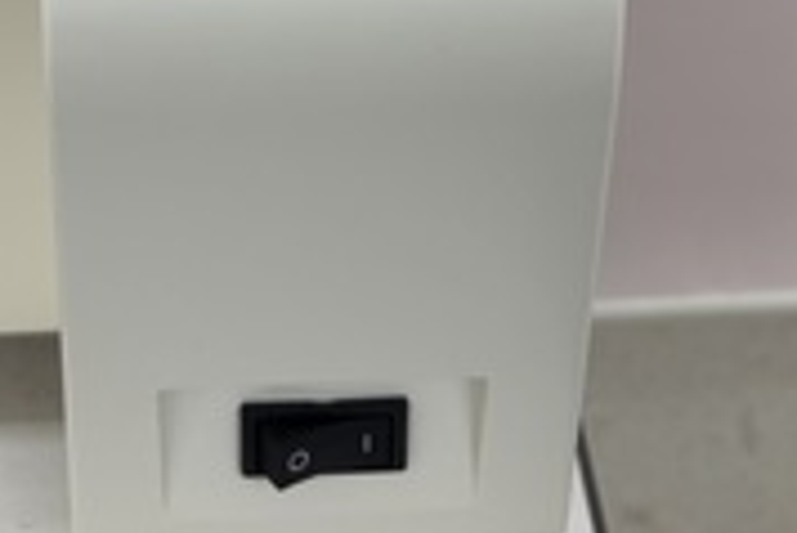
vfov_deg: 14.4
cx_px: 282
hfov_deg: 24.9
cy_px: -493
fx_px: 1795
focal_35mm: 81
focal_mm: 5.96
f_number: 1.6
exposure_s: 1/120
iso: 40
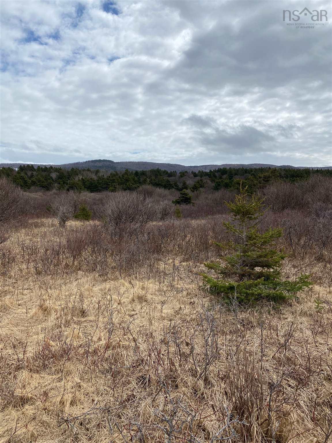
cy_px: 222
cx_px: 166
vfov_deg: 67.3
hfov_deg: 53.1
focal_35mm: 26
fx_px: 332
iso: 32
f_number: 1.8
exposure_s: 1/5495
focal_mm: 4.25
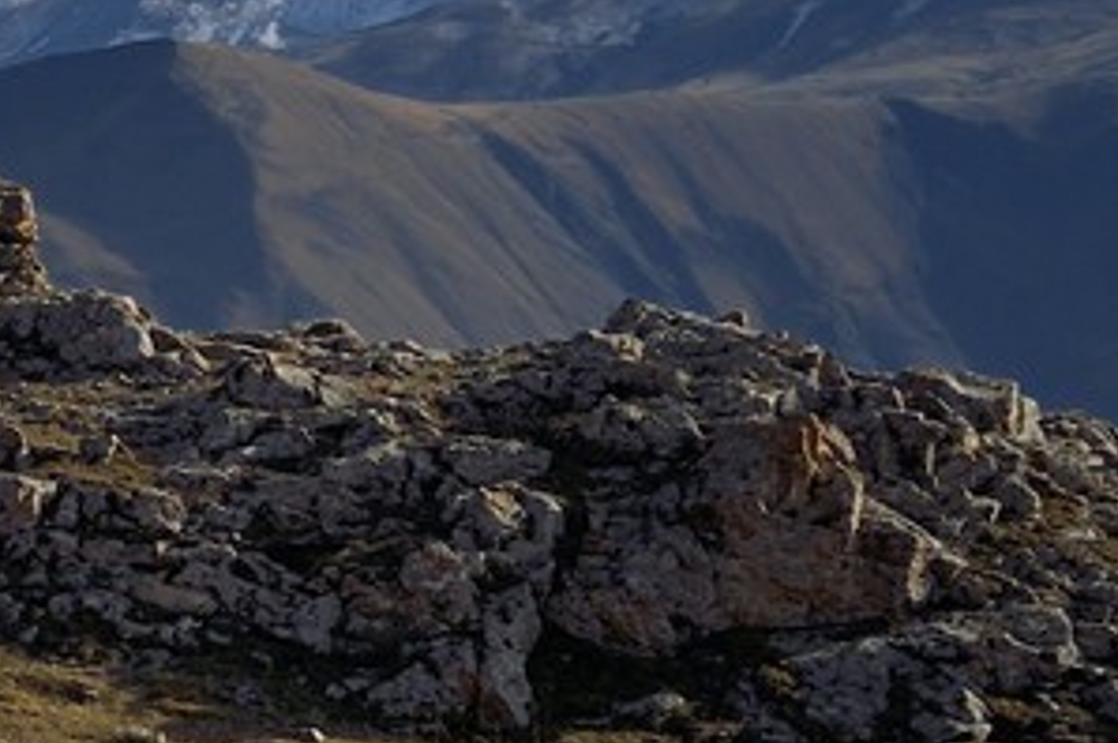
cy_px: 732
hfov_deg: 7.8
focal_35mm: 242
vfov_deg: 5.7
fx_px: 7507
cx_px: -1752
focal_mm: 45
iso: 200
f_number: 16
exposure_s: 1/320
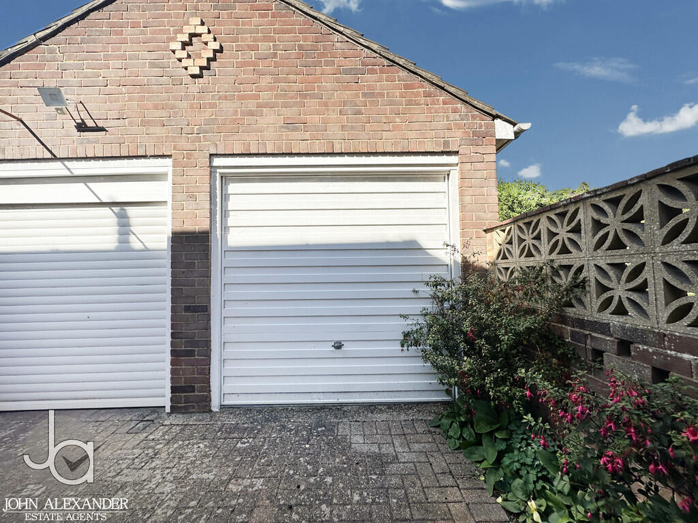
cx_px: 349
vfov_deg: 85.7
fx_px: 282
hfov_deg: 102.1
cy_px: 262
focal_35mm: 14
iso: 50
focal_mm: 2.22
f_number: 2.2
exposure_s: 1/997
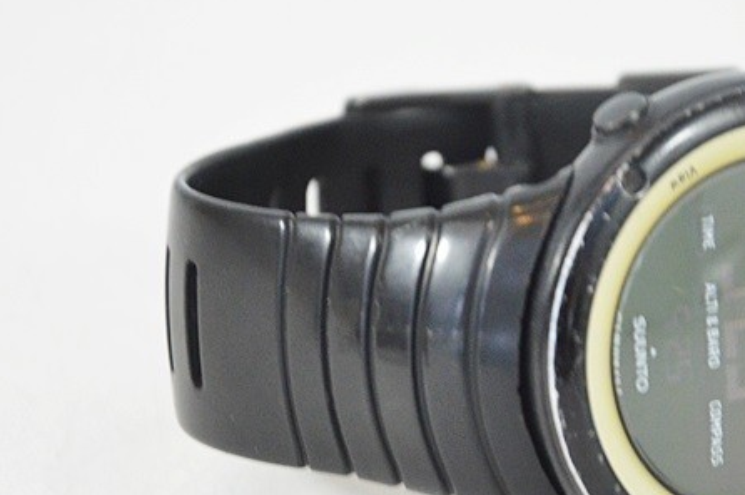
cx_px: 575
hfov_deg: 6.5
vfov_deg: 4.3
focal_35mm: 318
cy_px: 421
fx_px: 6571
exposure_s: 1/100
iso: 1600
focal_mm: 105
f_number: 5.6
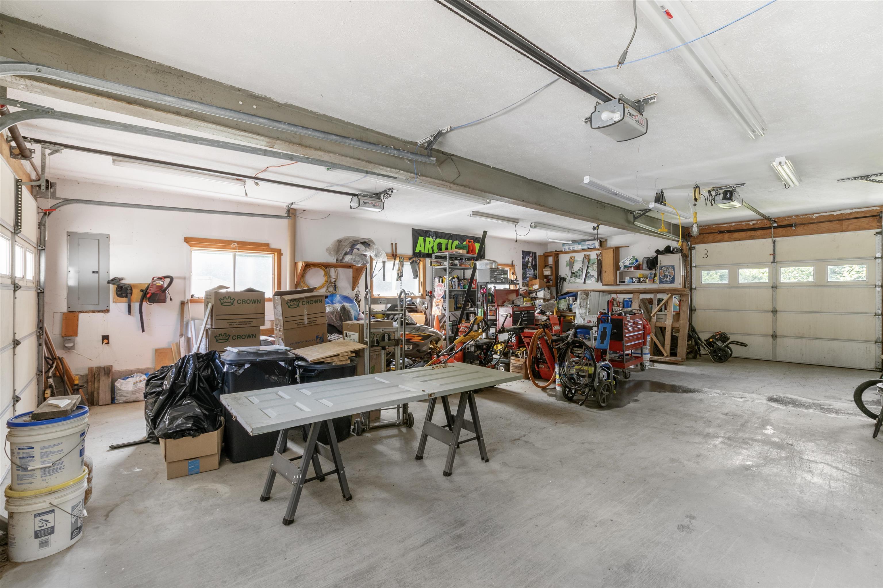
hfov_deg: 100.4
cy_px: 294
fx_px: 368
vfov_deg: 77.3
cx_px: 442
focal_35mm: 15
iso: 100
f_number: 8
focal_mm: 10
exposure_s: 1/4
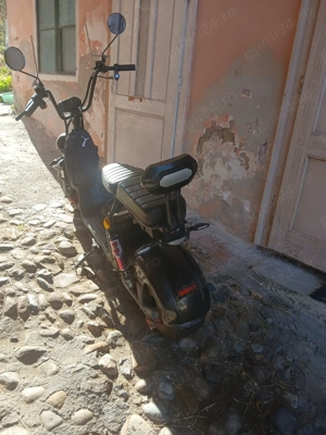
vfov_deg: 67.3
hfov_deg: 53.1
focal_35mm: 26
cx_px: 163
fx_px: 326
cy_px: 218
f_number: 1.8
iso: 25
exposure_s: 1/120
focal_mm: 3.98
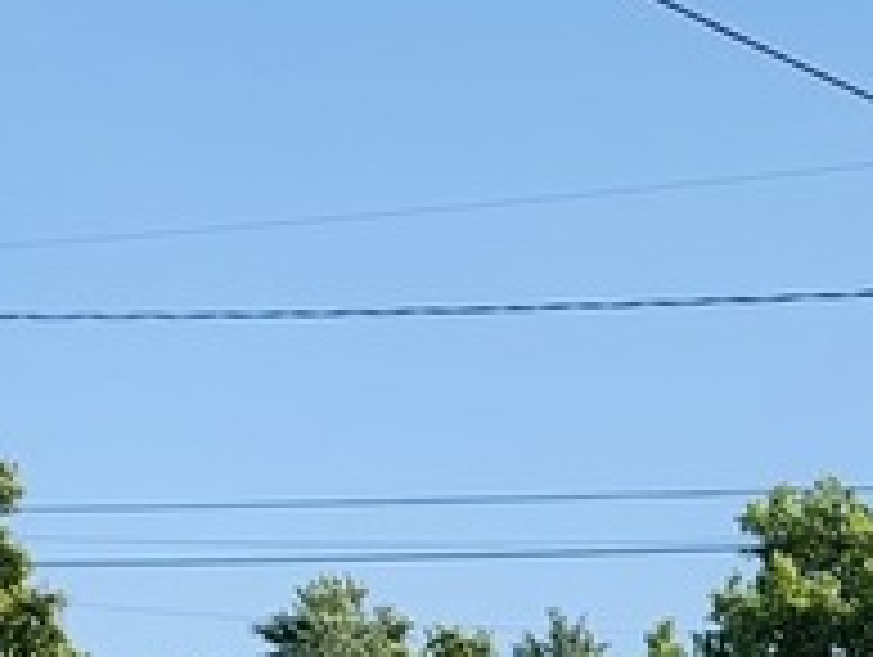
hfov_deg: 16.9
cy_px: 1341
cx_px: 1260
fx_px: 2702
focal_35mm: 107
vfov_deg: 12.2
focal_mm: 4.25
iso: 25
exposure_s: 1/2421
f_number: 1.8
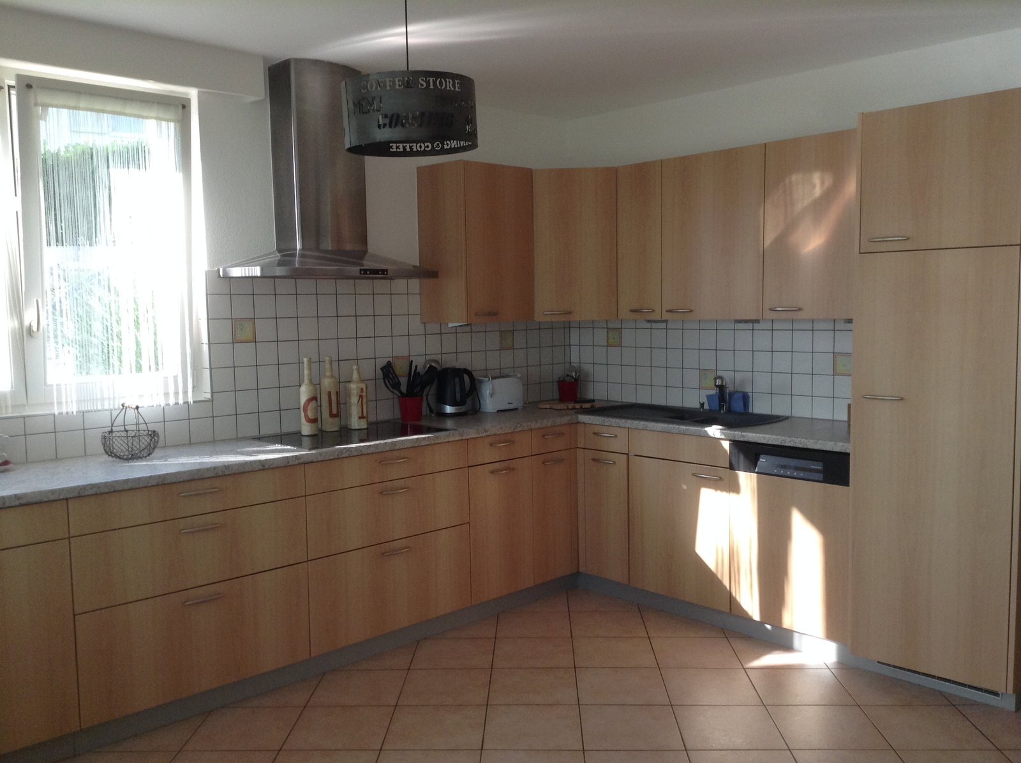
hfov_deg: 55.4
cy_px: 382
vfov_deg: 42.8
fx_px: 972
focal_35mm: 33
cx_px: 510
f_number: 2.4
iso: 50
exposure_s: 1/120
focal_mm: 3.3
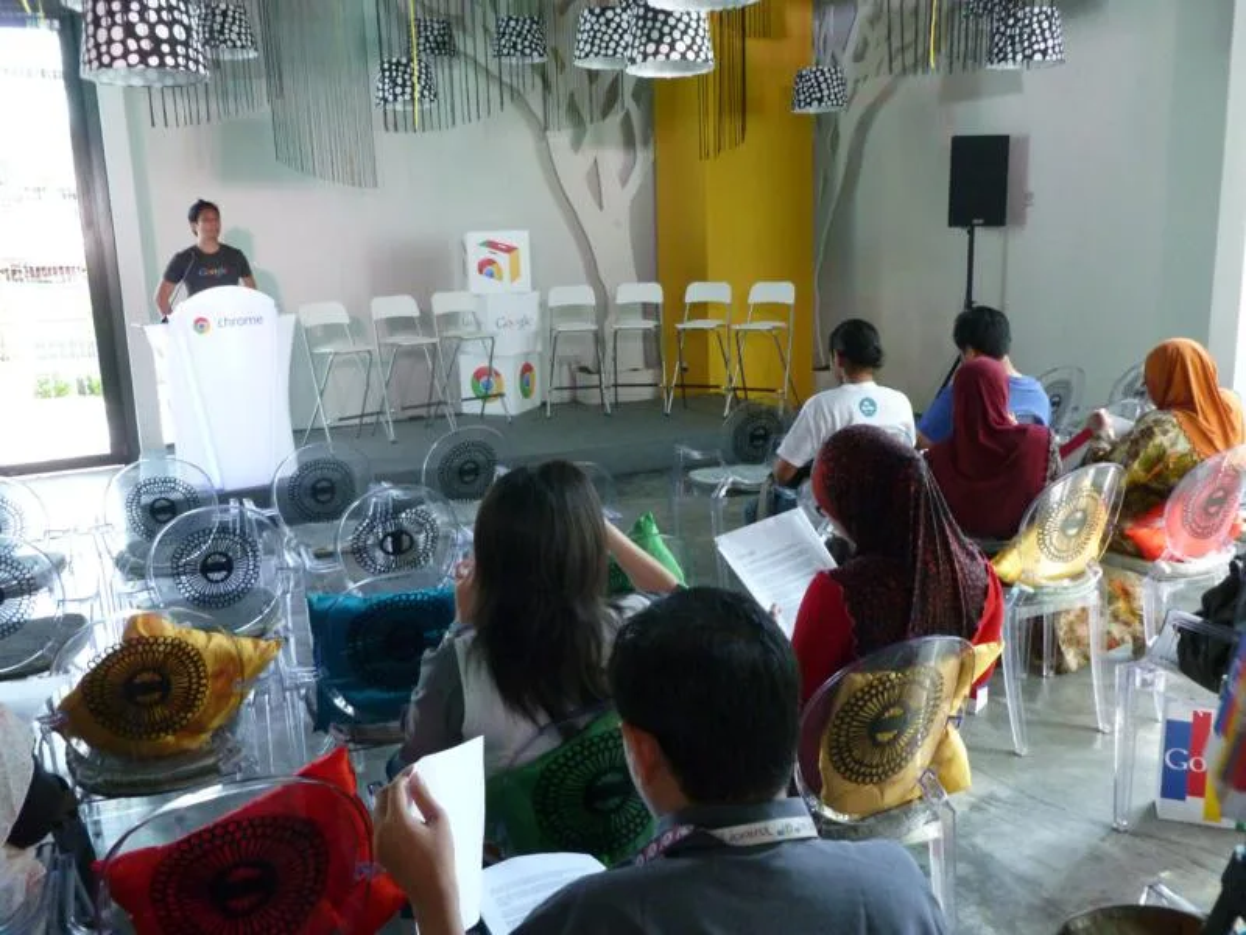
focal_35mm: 28
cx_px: 623
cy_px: 468
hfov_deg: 63.4
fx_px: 1008
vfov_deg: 49.7
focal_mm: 5
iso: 400
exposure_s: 1/50
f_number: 3.3
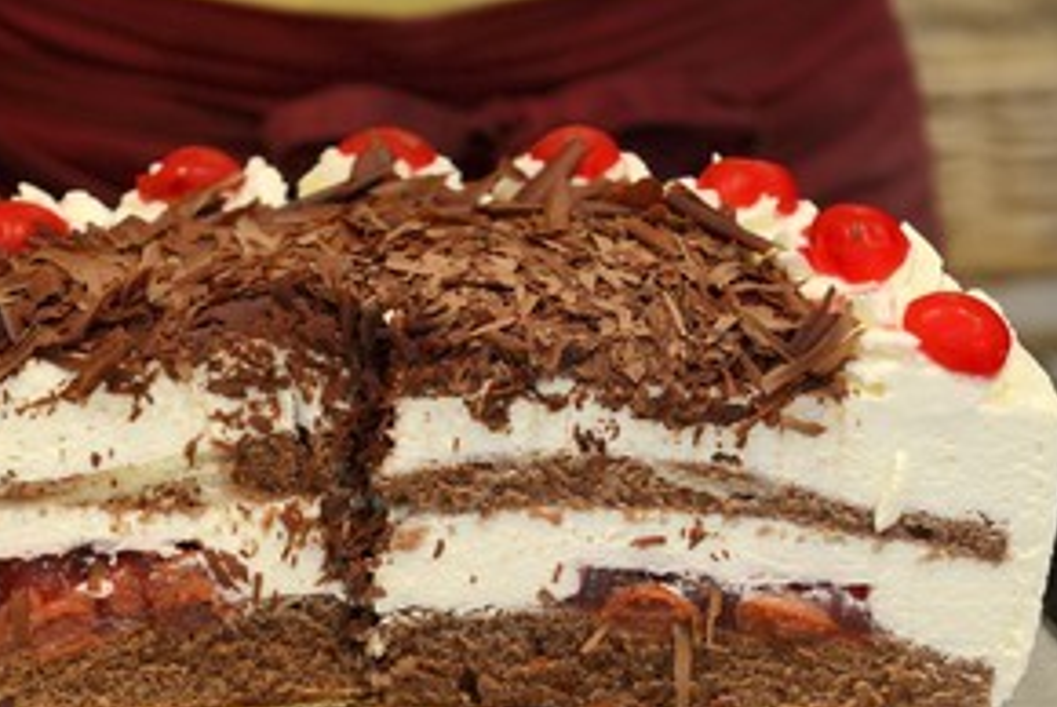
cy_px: 361
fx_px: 2968
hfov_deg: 20.1
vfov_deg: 13.6
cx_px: 377
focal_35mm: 101
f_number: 6.3
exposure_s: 1/200
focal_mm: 70
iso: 1600
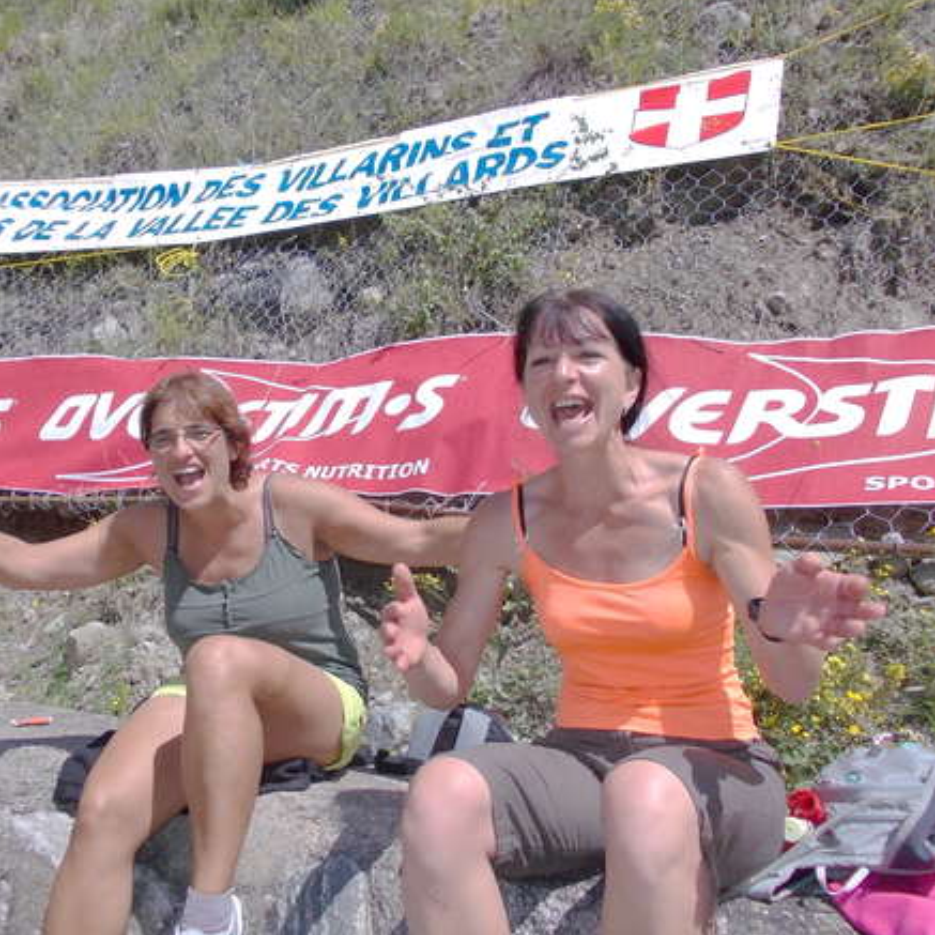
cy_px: 477
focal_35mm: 34
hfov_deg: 48.3
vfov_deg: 48.4
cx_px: 400
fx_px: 1039
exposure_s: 1/500
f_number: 5.4
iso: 80
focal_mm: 4
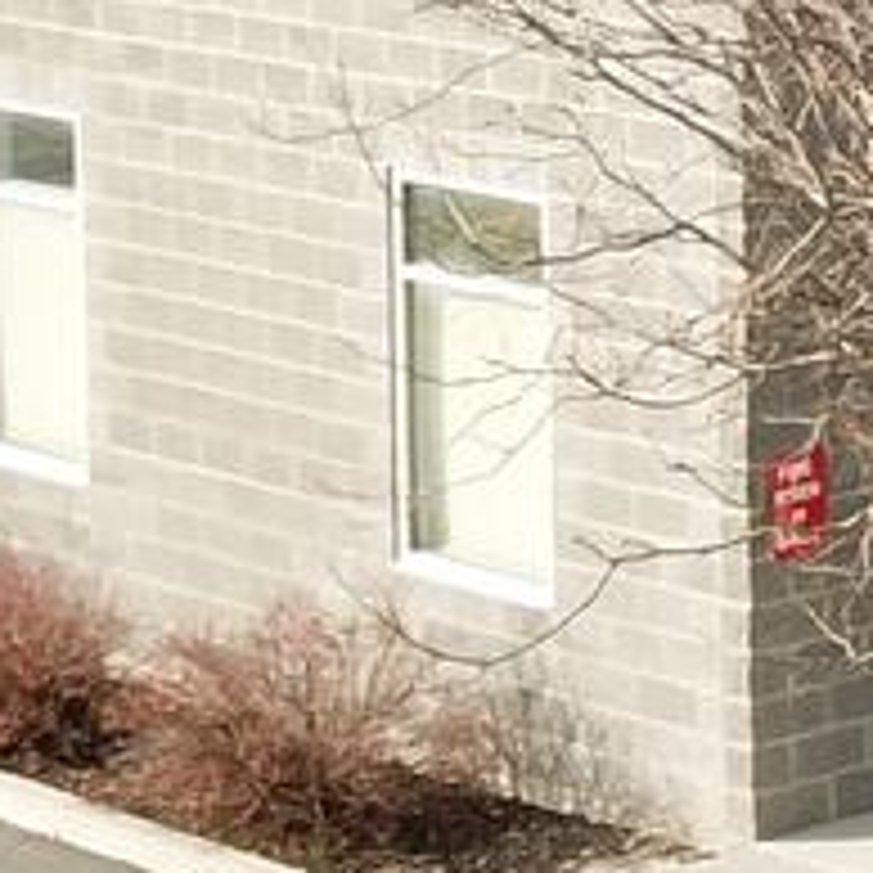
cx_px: 1890
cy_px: -225
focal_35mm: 182
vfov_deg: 9.5
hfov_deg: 8.9
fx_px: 5193
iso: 150
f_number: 2.2
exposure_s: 1/25
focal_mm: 4.7
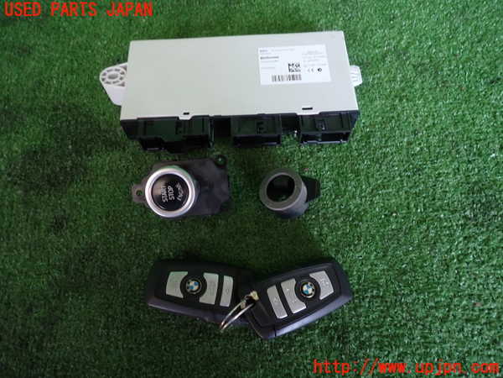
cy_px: 189
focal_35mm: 25
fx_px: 363
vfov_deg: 54.9
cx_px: 252
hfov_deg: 69.4
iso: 200
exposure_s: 1/50
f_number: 2
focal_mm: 4.5
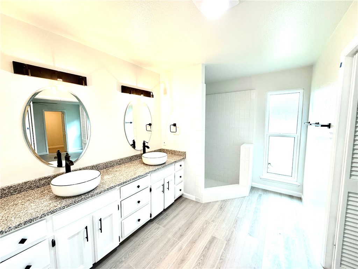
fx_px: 145
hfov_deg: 102.1
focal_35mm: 14
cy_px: 134
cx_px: 179
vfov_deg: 85.7
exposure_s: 1/120
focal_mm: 2.22
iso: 125
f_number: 2.2
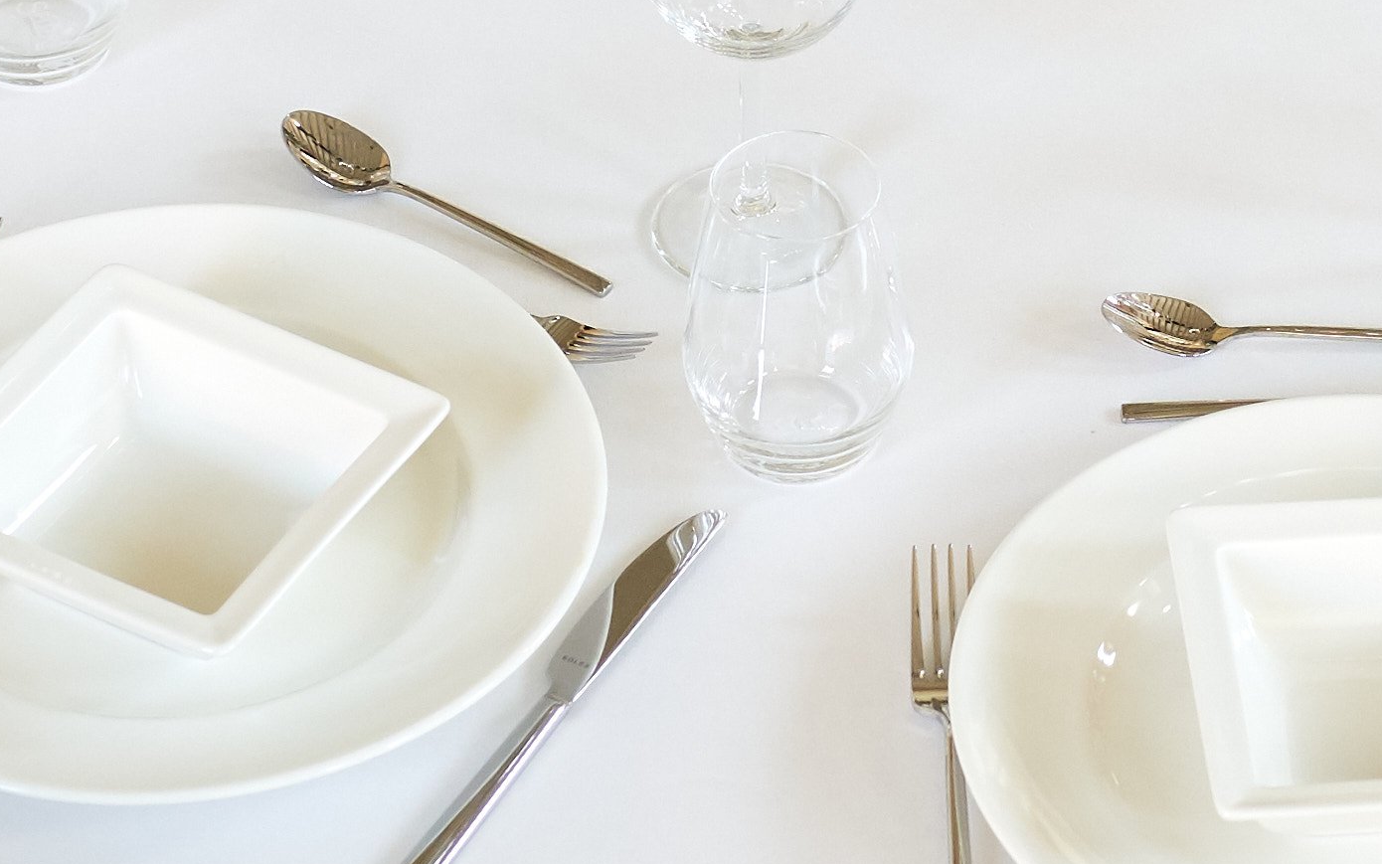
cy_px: 89
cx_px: 1114
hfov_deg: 13.5
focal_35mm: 154
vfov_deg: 8.5
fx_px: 5801
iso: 1000
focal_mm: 35
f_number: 3.2
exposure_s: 1/200
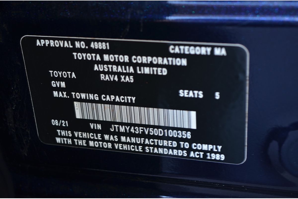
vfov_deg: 19.7
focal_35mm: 69
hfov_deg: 29.2
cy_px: 100
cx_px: 149
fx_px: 571
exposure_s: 1/30
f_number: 5.6
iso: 200
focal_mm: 46
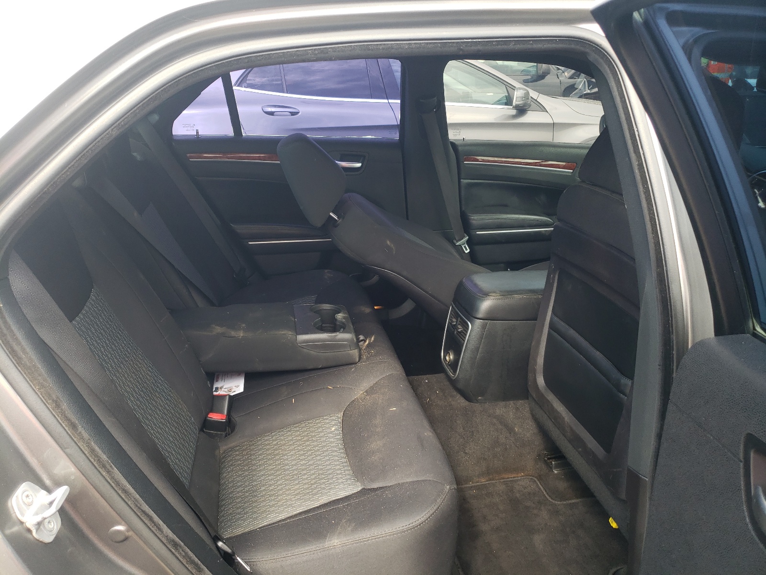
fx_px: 575
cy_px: 288
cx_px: 383
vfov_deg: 53.1
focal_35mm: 26
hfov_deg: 67.3
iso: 50
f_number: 1.5
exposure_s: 1/139
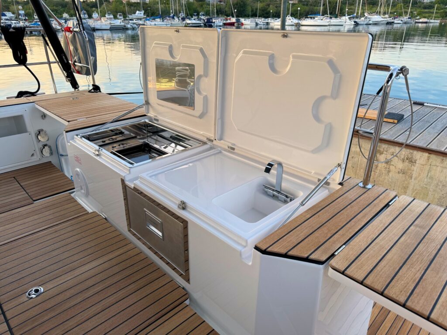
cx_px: 224
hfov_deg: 71.6
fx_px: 310
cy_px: 168
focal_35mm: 24
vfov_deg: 56.8
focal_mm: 6.76
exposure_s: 1/239
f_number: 1.78
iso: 64
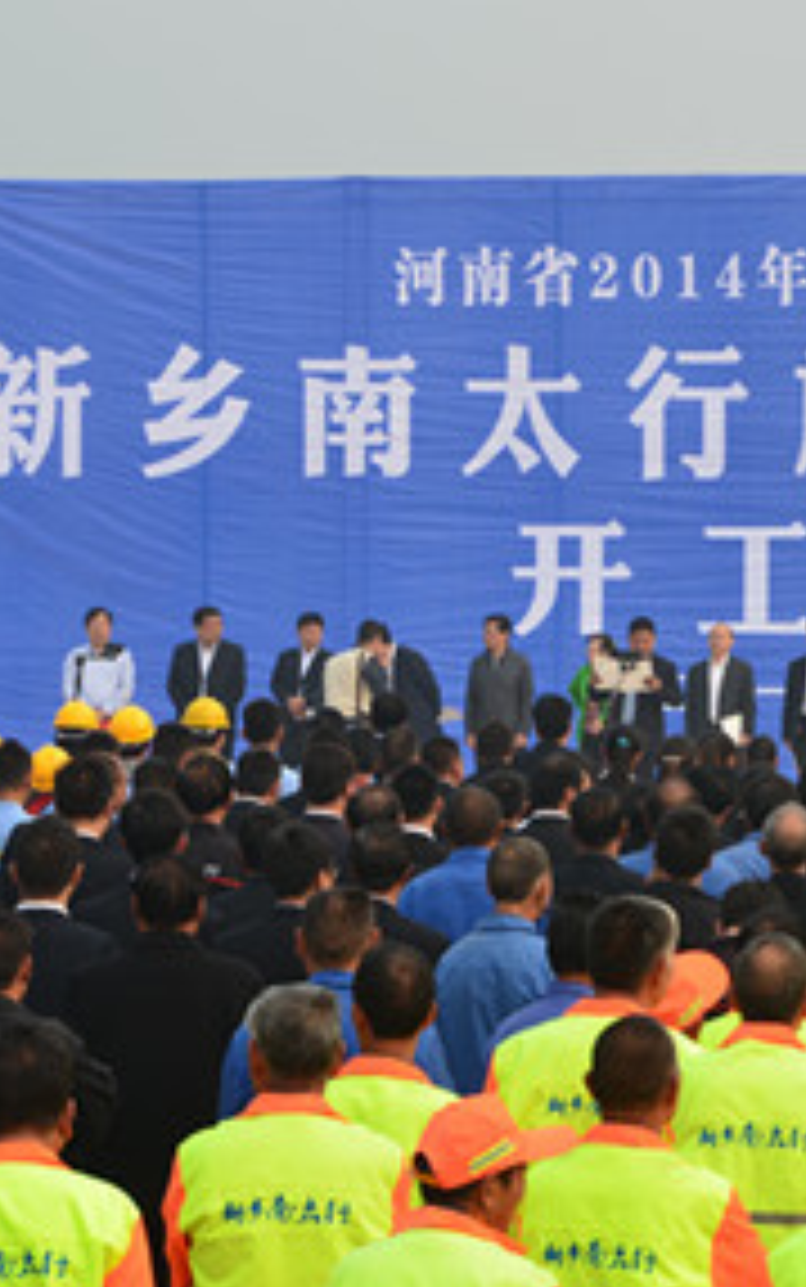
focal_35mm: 165
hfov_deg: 7.9
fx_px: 5793
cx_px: 856
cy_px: 558
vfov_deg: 12.7
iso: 140
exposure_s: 1/125
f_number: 11
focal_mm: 62
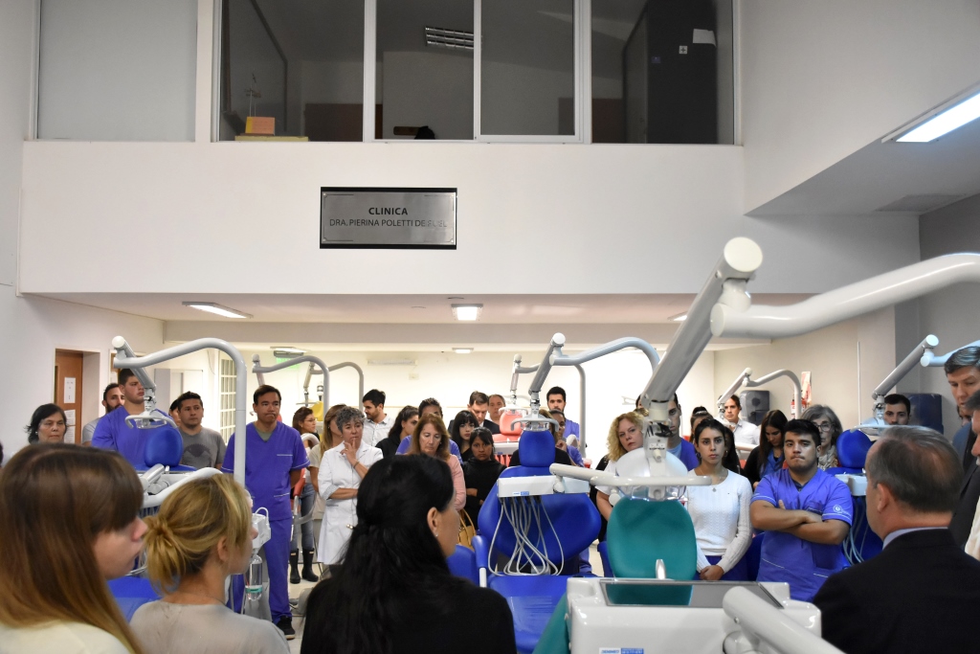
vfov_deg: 38.4
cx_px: 490
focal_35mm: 34
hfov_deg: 55.1
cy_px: 327
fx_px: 939
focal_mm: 23
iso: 3200
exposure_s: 1/160
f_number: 4
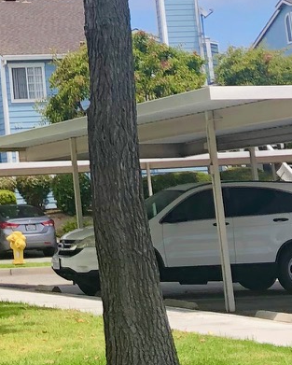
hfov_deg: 10.6
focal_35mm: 141
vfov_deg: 12.7
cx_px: -132
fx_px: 1523
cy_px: -244
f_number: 1.8
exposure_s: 1/823
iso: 20
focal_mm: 3.99
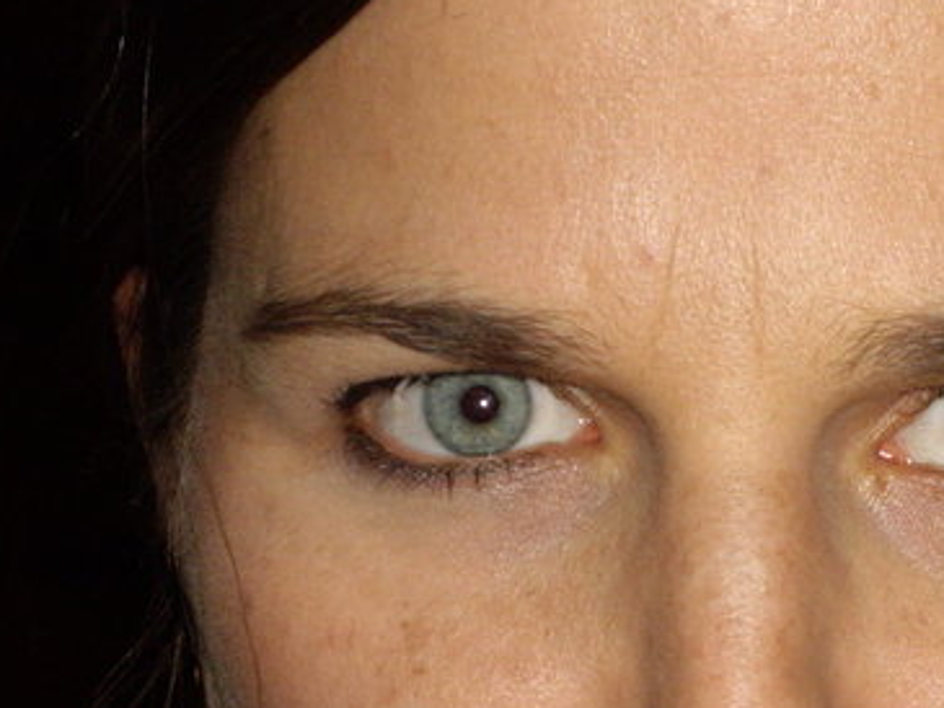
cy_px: 470
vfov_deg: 7.4
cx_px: 804
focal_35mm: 200
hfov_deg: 9.9
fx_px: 5456
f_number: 5.2
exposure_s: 1/125
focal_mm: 18.6
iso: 200
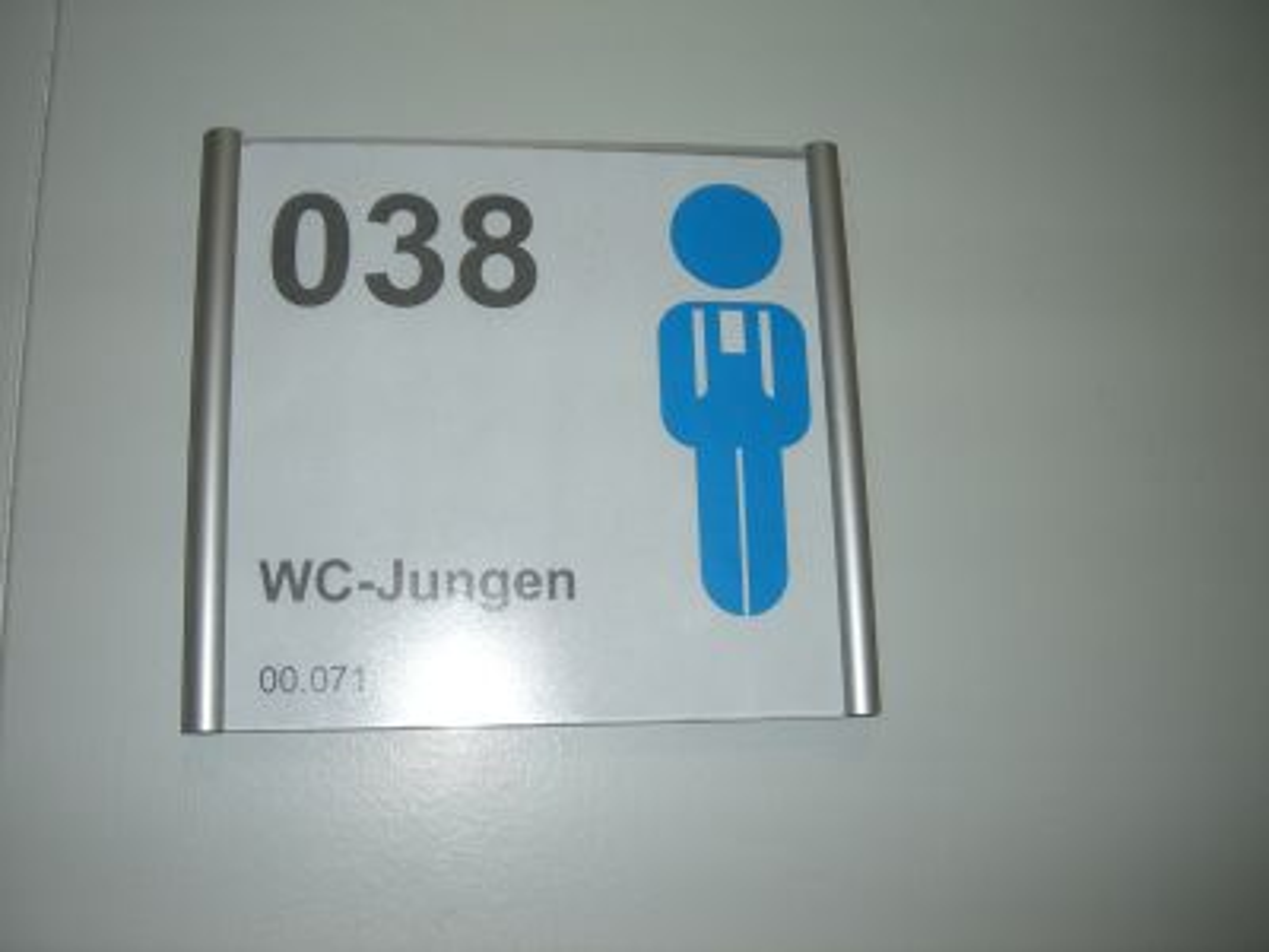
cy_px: 476
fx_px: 1393
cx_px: 634
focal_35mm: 38
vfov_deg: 37.7
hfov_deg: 49.0
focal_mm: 6.2
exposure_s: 1/60
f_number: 2.7
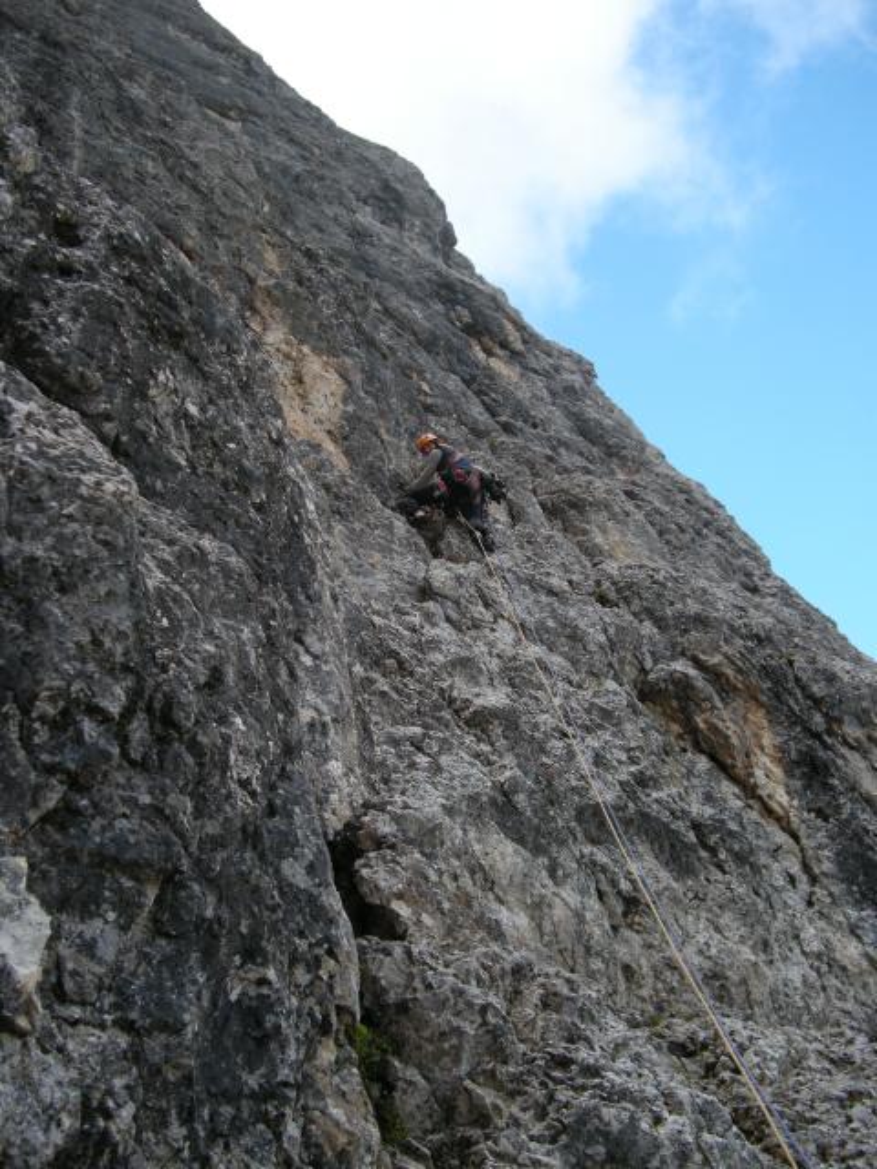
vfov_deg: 50.1
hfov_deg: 38.7
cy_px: 584
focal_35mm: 37
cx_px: 438
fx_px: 1250
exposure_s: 1/196
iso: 64
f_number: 2.8
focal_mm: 7.9
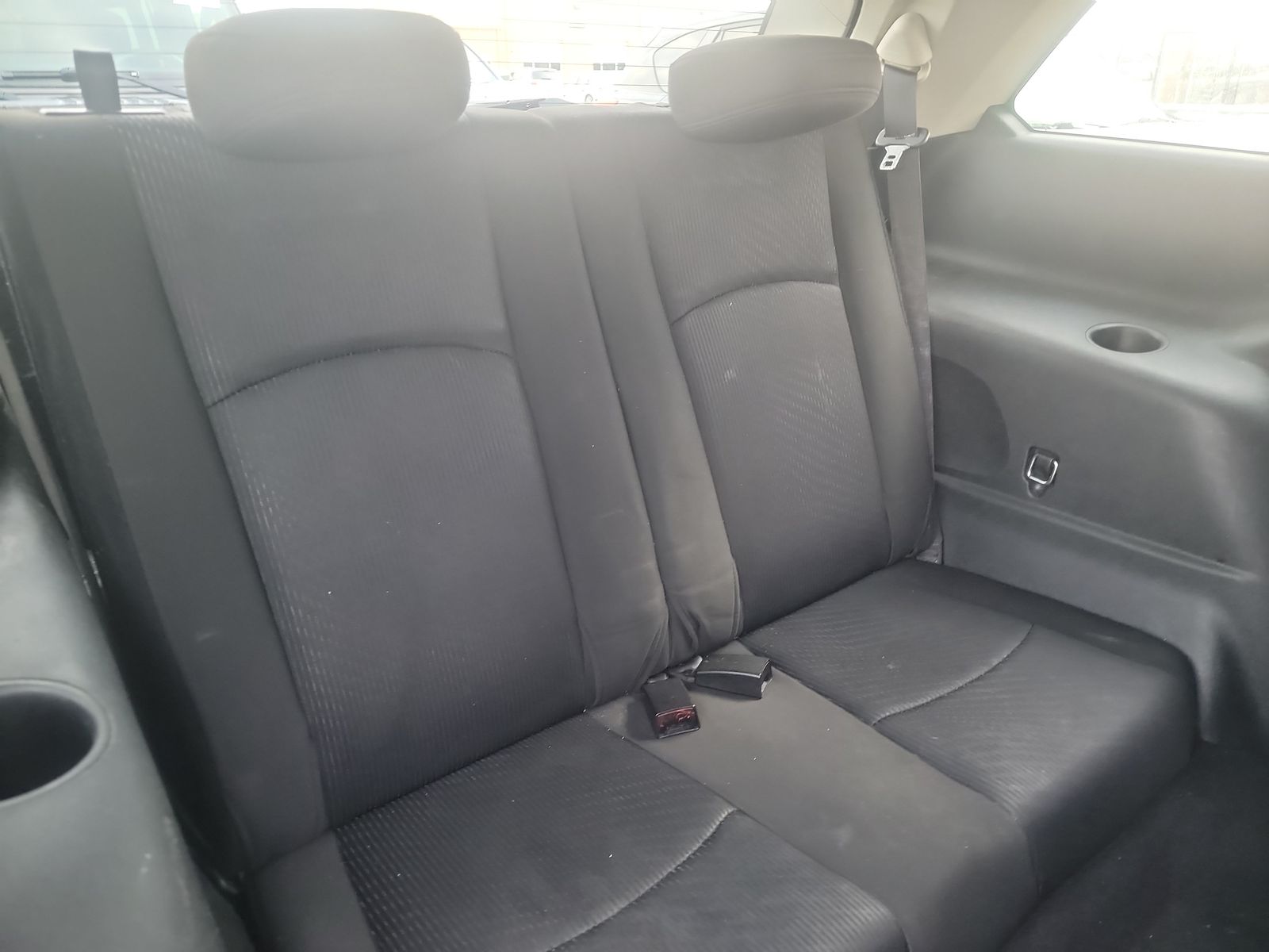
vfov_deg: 56.8
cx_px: 634
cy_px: 476
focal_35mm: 24
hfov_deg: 71.6
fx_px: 880
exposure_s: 1/14
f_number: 1.8
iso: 825
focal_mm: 6.7
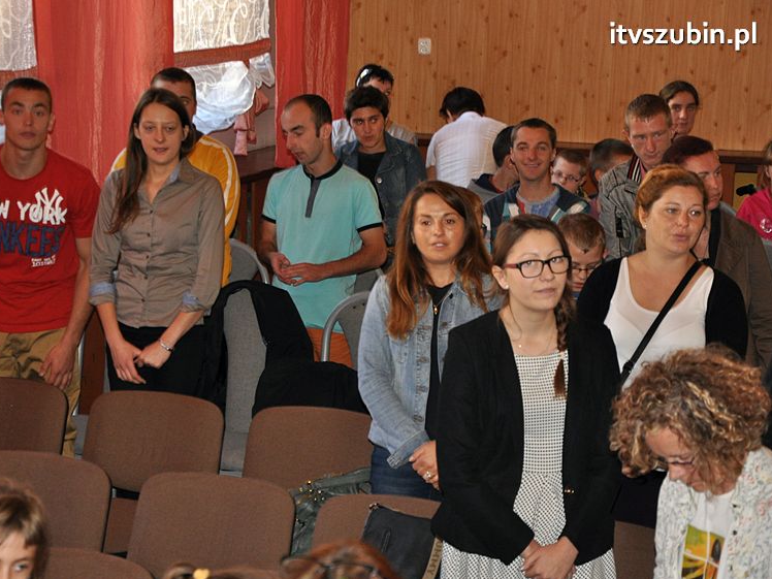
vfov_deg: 13.7
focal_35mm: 108
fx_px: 2409
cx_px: 341
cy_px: 291
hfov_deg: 18.2
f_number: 5.3
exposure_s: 1/60
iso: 800
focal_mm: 66
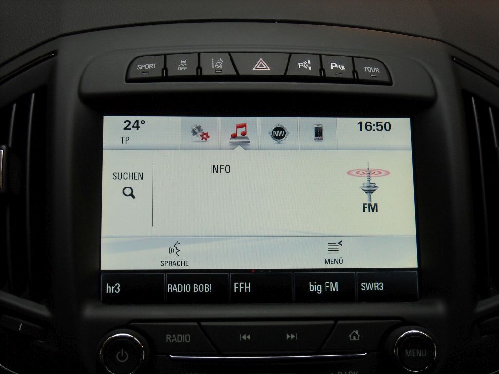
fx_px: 980
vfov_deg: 21.6
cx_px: 250
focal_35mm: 68
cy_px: 187
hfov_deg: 28.6
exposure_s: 1/250
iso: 168
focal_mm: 11.02
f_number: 3.7
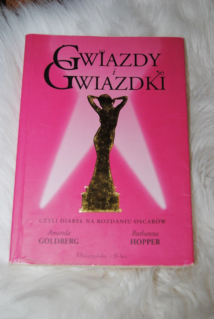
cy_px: 160
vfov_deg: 37.8
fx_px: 466
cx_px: 107
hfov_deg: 25.8
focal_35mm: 52
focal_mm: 35
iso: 200
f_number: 4.5
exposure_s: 1/60
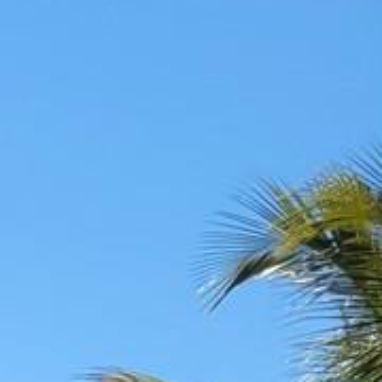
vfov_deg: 7.8
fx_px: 2547
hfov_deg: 6.4
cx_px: -1290
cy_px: 1008
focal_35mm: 204
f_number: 1.8
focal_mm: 5.4
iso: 40
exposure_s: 1/2049
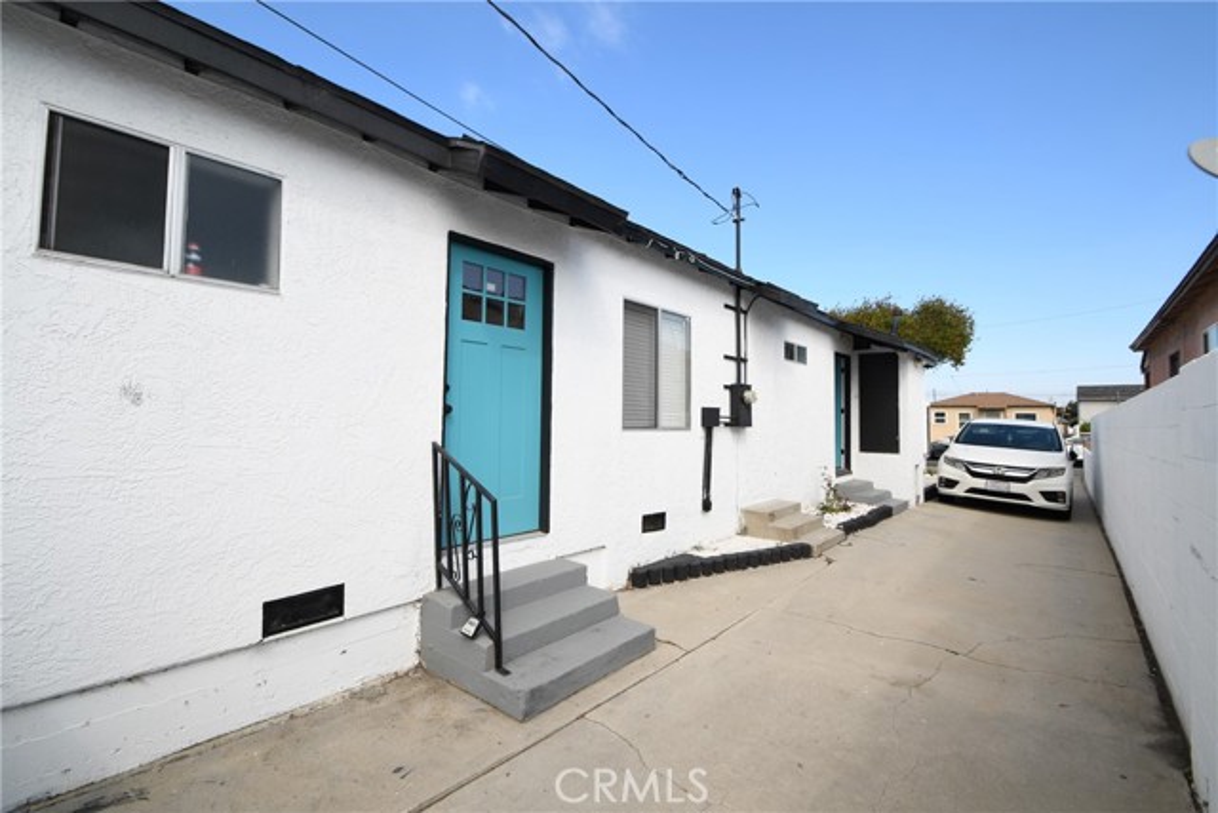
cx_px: 609
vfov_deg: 77.4
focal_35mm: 15
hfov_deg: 100.4
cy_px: 406
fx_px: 508
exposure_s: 1/250
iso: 100
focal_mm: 10
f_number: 8
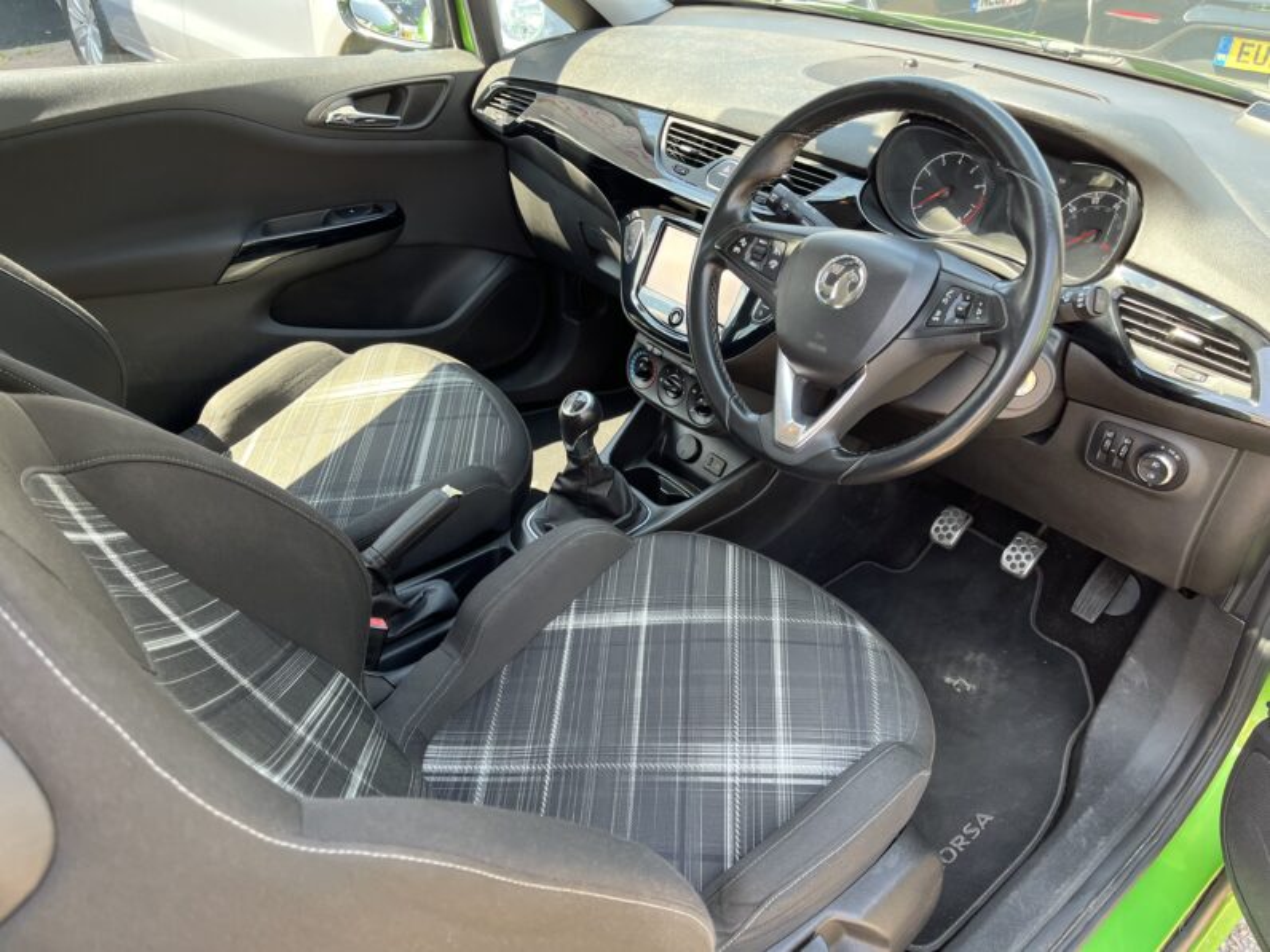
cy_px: 476
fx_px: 954
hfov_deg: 67.3
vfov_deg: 53.1
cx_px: 635
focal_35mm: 26
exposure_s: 1/121
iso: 80
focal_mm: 5.1
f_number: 1.6
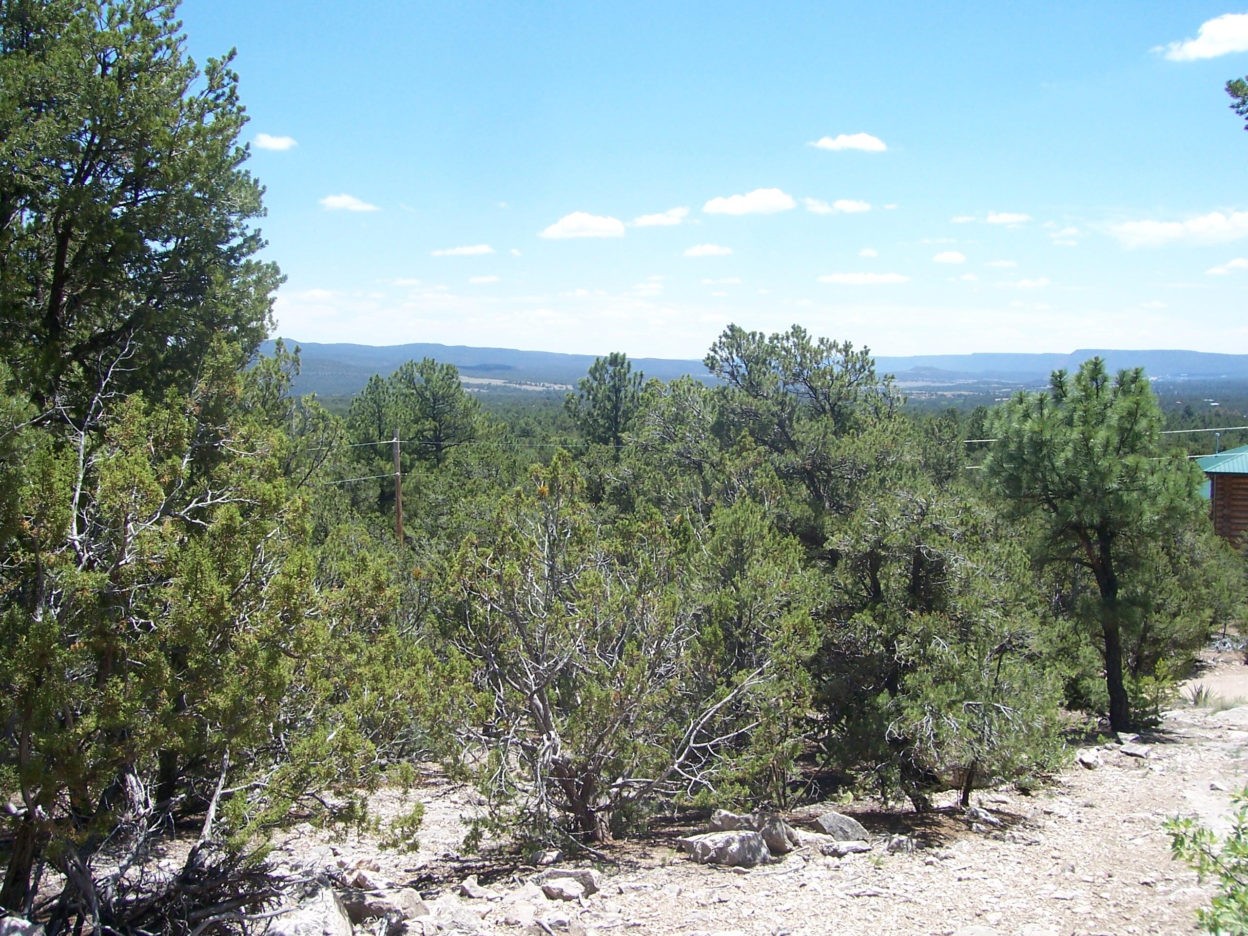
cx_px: 624
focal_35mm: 34
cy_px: 468
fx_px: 1226
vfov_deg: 41.8
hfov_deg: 54.0
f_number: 5.6
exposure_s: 1/350
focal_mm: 5.6
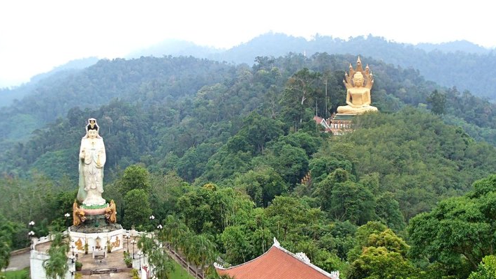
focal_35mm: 53
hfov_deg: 39.2
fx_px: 697
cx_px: 247
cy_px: 174
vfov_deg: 22.6
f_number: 3
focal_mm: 7.9
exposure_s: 1/400
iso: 64
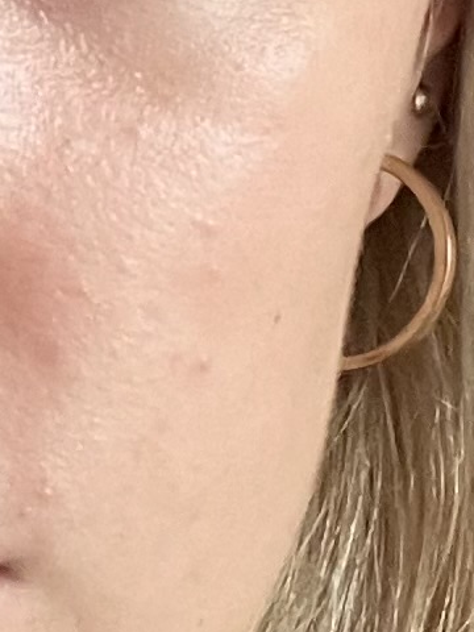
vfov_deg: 10.2
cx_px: -3
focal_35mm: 193
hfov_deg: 7.7
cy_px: 250
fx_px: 3524
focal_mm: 2.71
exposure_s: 1/49
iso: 400
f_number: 2.2
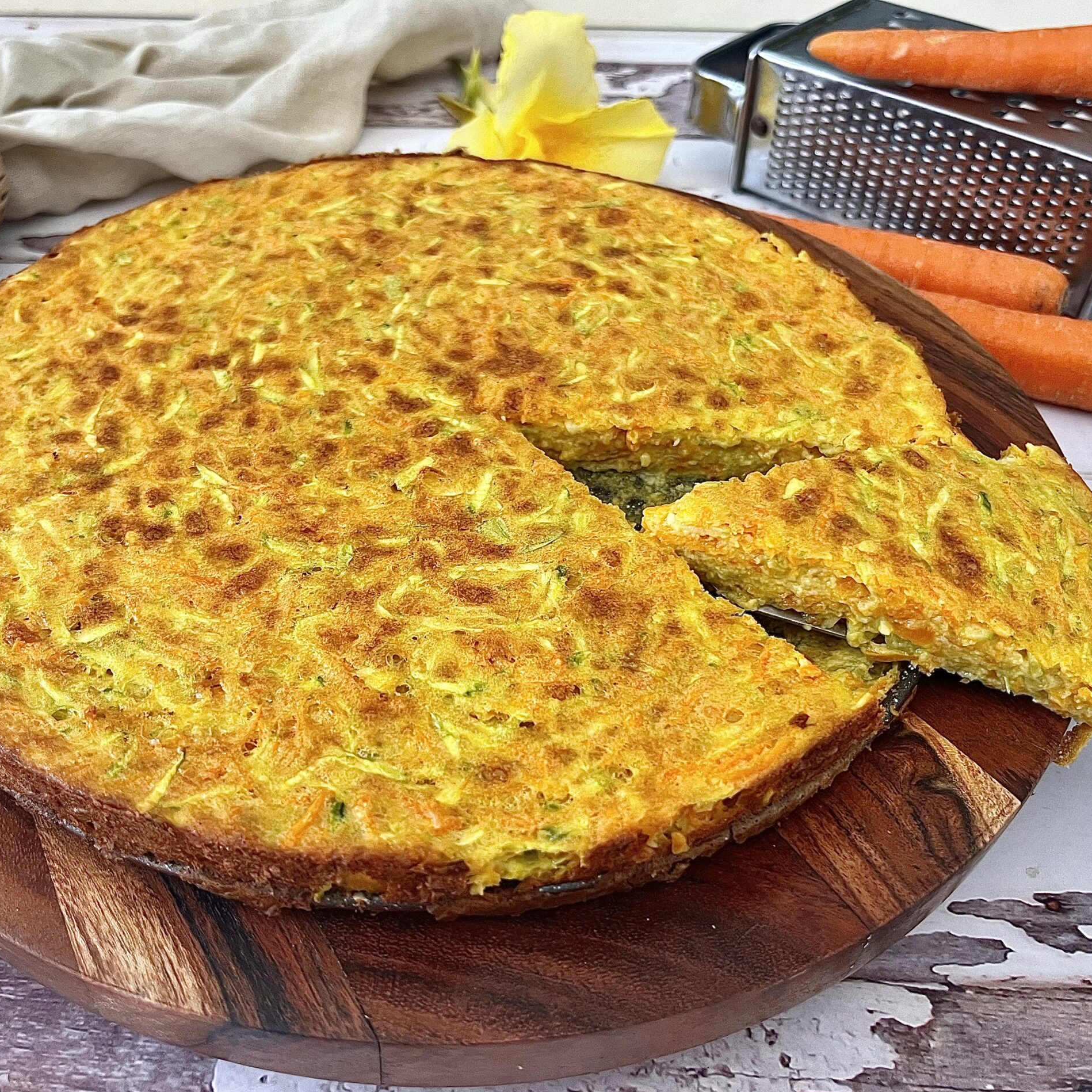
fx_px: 1106
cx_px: 502
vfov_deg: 52.5
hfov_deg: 52.5
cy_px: 552
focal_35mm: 31
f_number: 1.6
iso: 125
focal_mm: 5.1
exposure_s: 1/73
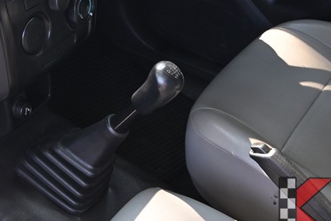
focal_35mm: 76
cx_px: -68
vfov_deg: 17.3
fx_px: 702
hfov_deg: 24.1
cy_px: -25
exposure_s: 1/45
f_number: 6.7
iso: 400
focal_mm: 29.5
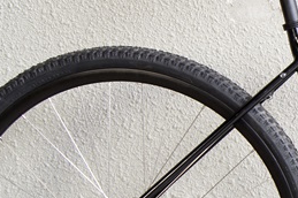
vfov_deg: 14.4
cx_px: 414
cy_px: 160
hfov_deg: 19.6
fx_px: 777
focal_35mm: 94
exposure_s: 1/40
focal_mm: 18
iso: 100
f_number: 4.5
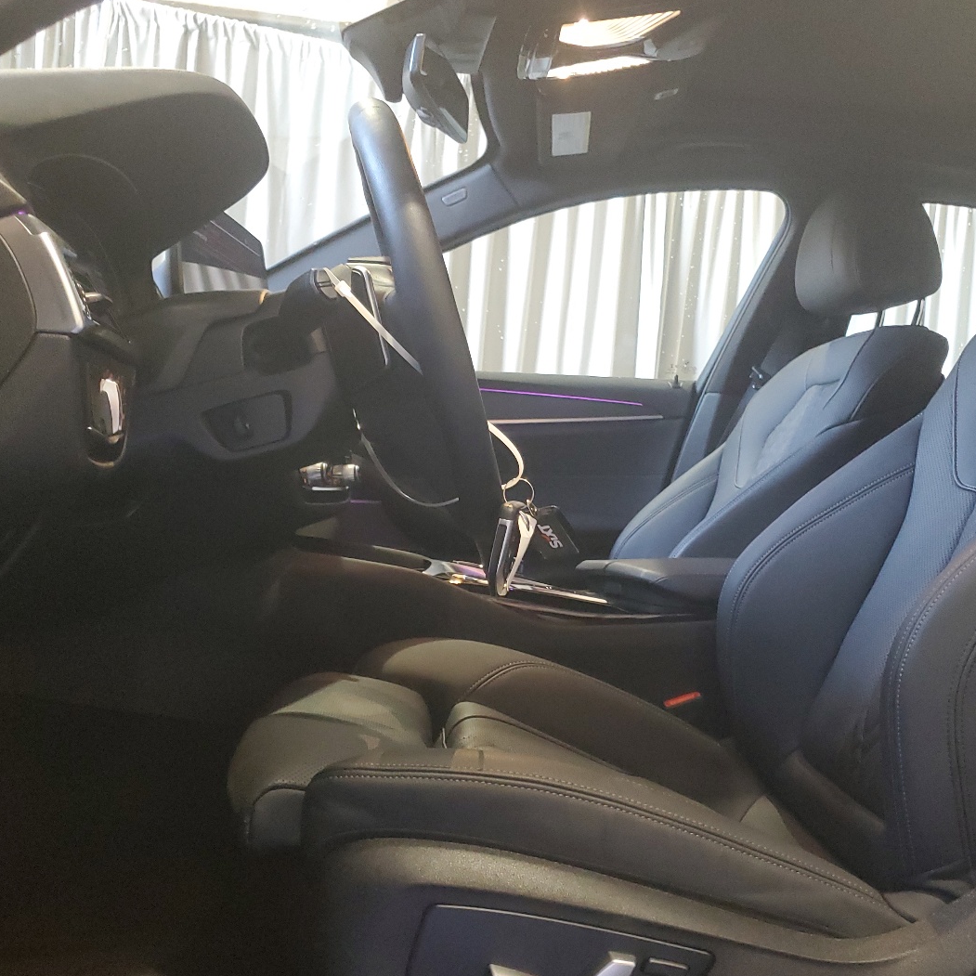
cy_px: 531
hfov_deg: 47.2
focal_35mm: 35
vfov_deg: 47.2
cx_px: 529
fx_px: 1116
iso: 327
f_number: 1.5
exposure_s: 1/40
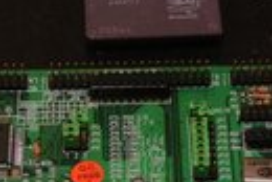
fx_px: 1210
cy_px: -31
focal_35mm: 160
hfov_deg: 12.8
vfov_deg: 8.5
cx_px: 213
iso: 3200
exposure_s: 1/60
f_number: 4.8
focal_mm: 19.6
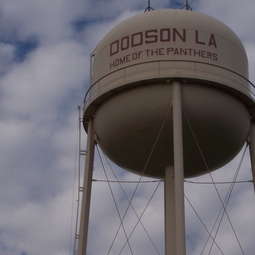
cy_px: 82
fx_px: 1392
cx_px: 178
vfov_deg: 10.5
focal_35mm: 167
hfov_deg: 10.5
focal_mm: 21.3
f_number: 8
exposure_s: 1/500
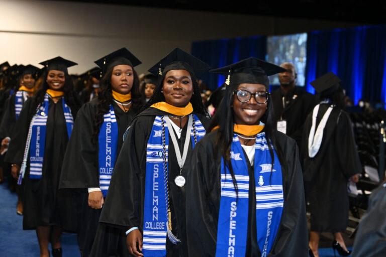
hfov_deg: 28.8
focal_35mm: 70
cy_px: 128
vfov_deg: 19.5
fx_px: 750
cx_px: 193
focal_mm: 70
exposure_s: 1/100
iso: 2000
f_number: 4
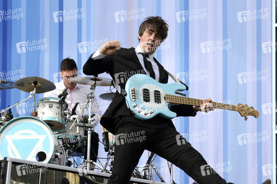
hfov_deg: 18.6
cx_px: 138
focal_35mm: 110
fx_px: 846
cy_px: 92
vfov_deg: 12.4
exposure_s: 1/400
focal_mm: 110
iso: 160
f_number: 7.1
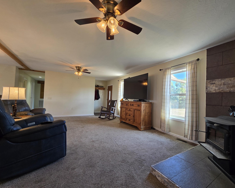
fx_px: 97
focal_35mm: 14
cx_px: 128
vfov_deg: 88.0
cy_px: 95
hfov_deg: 100.4
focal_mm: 2.2
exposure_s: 1/60
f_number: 2.2
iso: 160
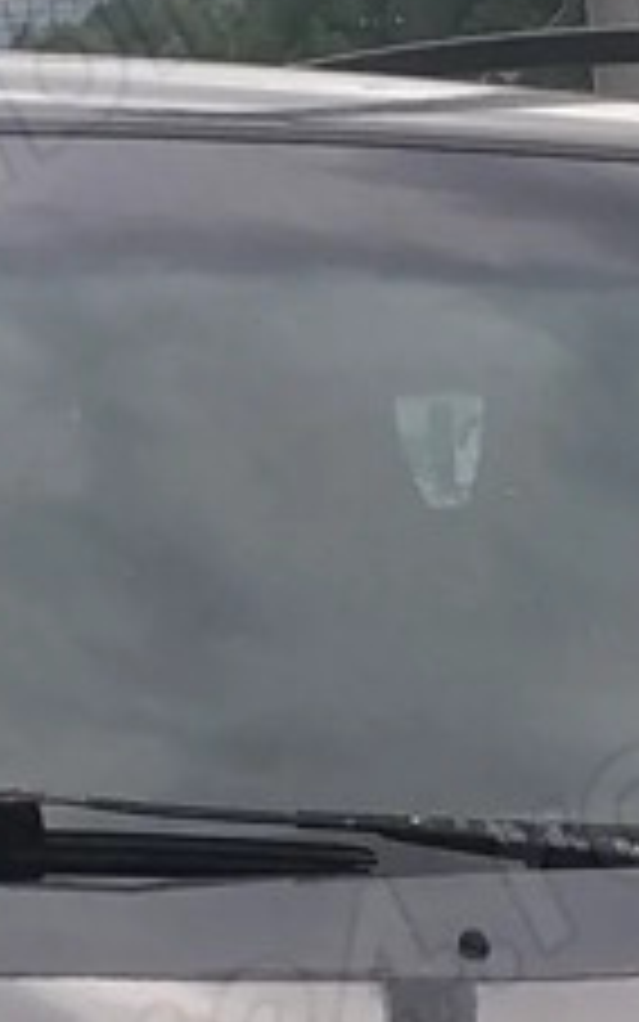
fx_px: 4511
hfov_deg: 8.0
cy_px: 1346
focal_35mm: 162
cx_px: 747
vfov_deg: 12.5
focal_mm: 3.82
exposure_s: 1/306
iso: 100
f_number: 2.2
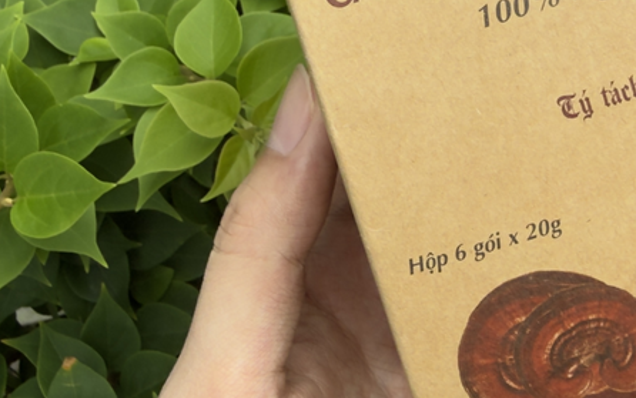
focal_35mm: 57
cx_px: 626
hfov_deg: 32.9
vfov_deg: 22.2
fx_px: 988
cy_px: 31
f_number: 2.2
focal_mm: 2.22
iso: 40
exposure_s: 1/646
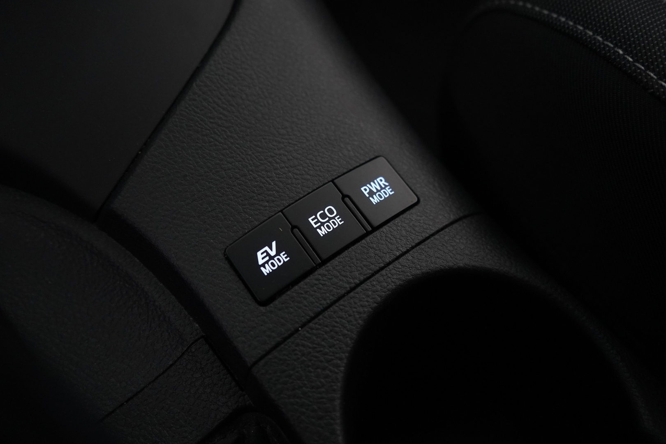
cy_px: 222
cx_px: 333
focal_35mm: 28
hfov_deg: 65.5
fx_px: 518
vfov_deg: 46.4
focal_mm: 28
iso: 4000
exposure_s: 1/60
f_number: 3.5
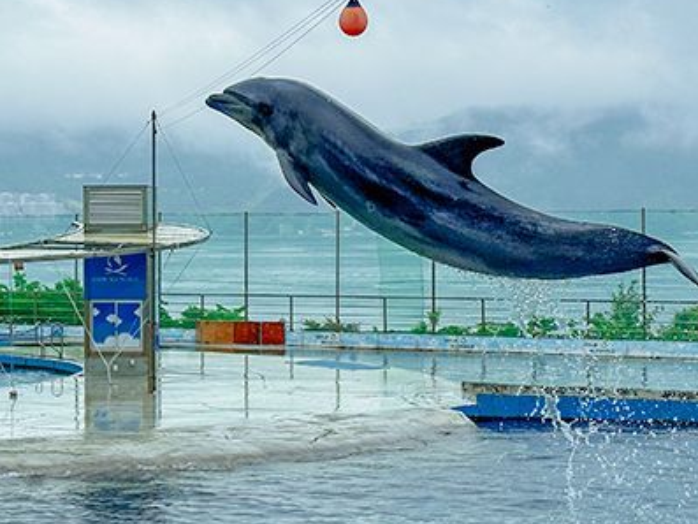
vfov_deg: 17.0
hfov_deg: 22.5
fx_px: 1755
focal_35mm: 87
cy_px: 225
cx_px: 294
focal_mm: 6.86
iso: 64
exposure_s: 1/1000
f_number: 1.8
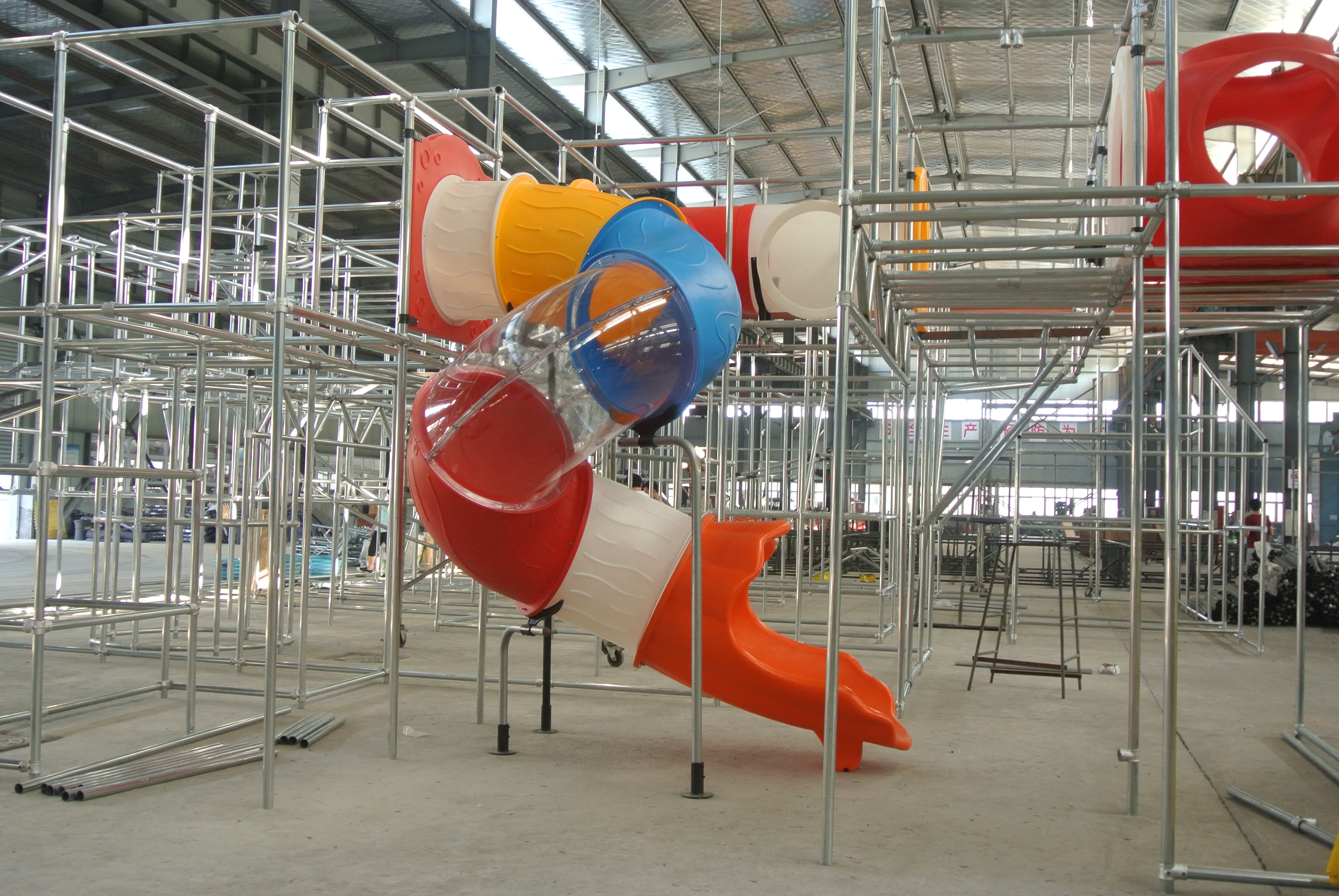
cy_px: 448
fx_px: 1341
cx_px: 670
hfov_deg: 53.1
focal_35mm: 36
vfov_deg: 37.0
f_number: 4
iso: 400
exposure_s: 1/40
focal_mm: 13.6
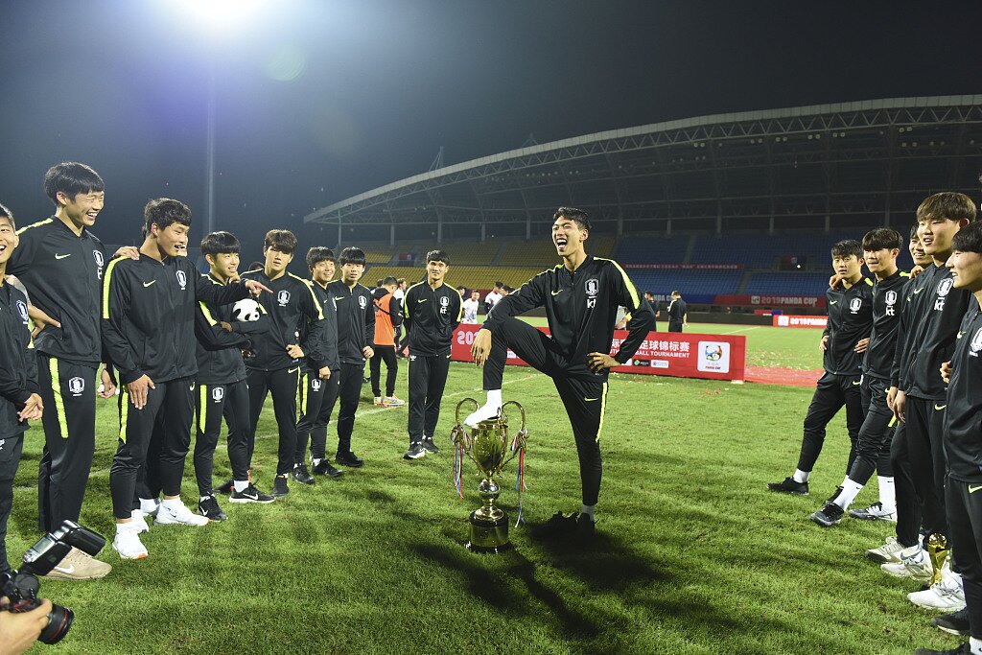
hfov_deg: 73.7
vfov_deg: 53.1
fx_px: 655
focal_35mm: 24
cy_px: 328
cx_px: 491
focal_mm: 24
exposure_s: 1/200
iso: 1000
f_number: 4
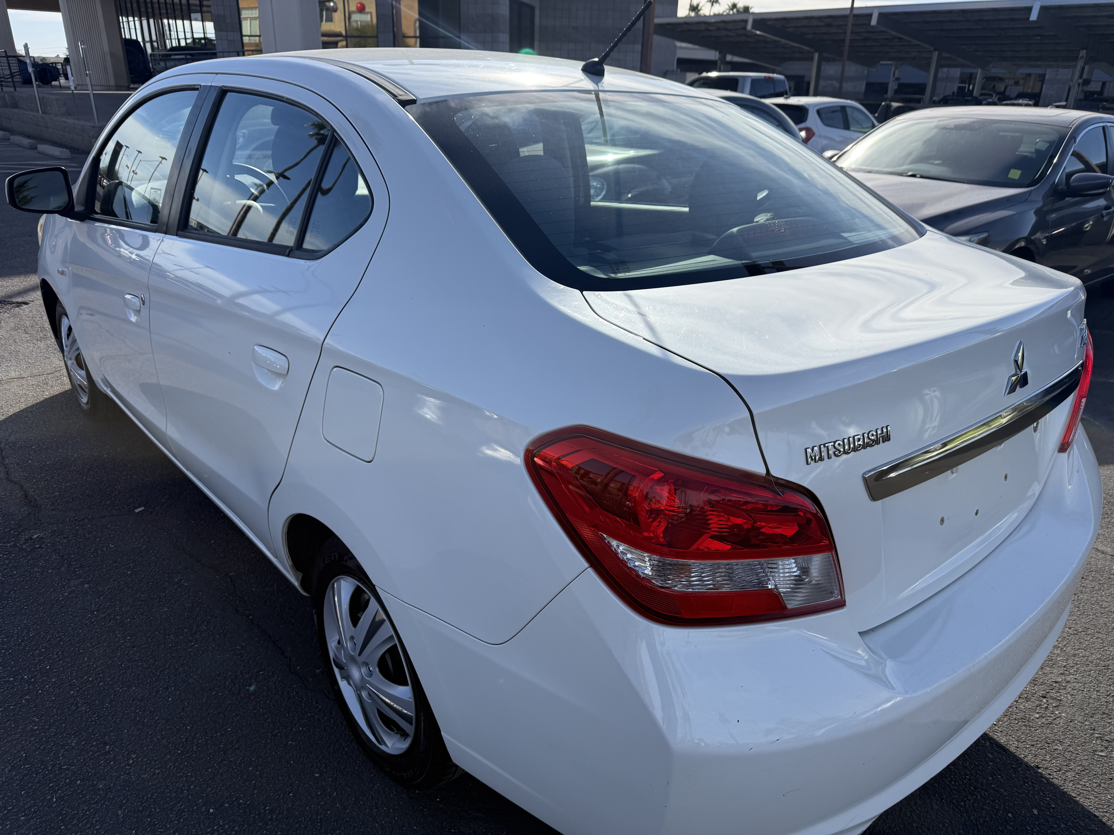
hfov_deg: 71.6
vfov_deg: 56.8
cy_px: 418
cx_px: 557
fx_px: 772
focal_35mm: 24
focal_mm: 6.76
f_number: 1.78
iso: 80
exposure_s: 1/3584
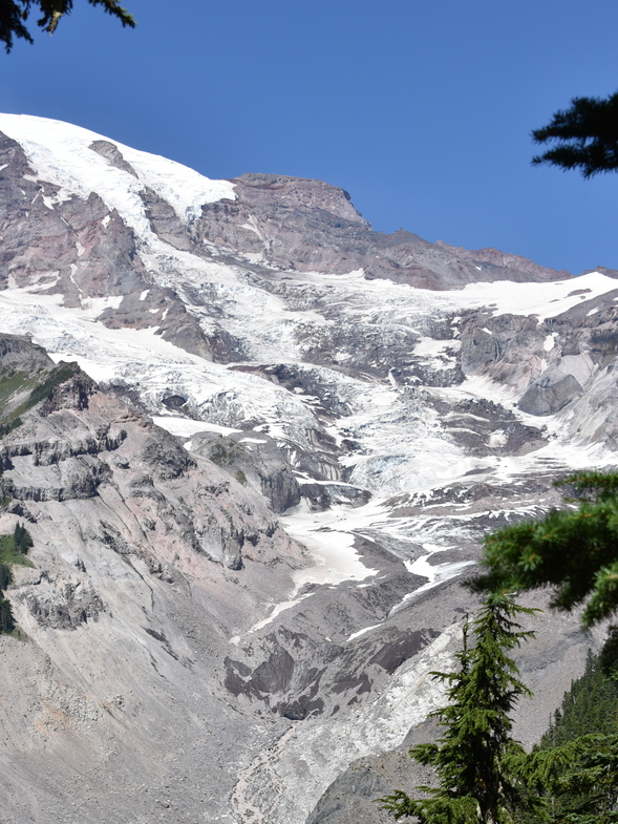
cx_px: 227
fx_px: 1642
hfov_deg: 21.3
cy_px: 619
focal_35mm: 69
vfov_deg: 27.8
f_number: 9
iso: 100
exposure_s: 1/320
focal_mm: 44
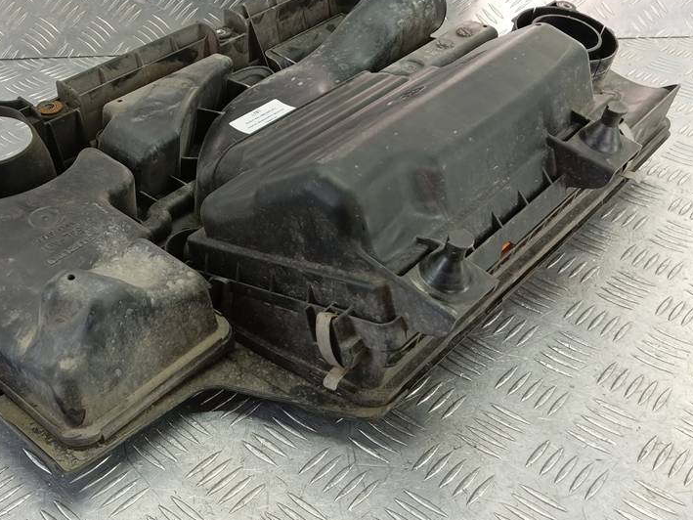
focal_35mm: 39
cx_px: 260
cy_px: 206
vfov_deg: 36.7
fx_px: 781
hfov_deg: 47.4
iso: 185
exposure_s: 1/50
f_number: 1.6
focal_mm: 4.11
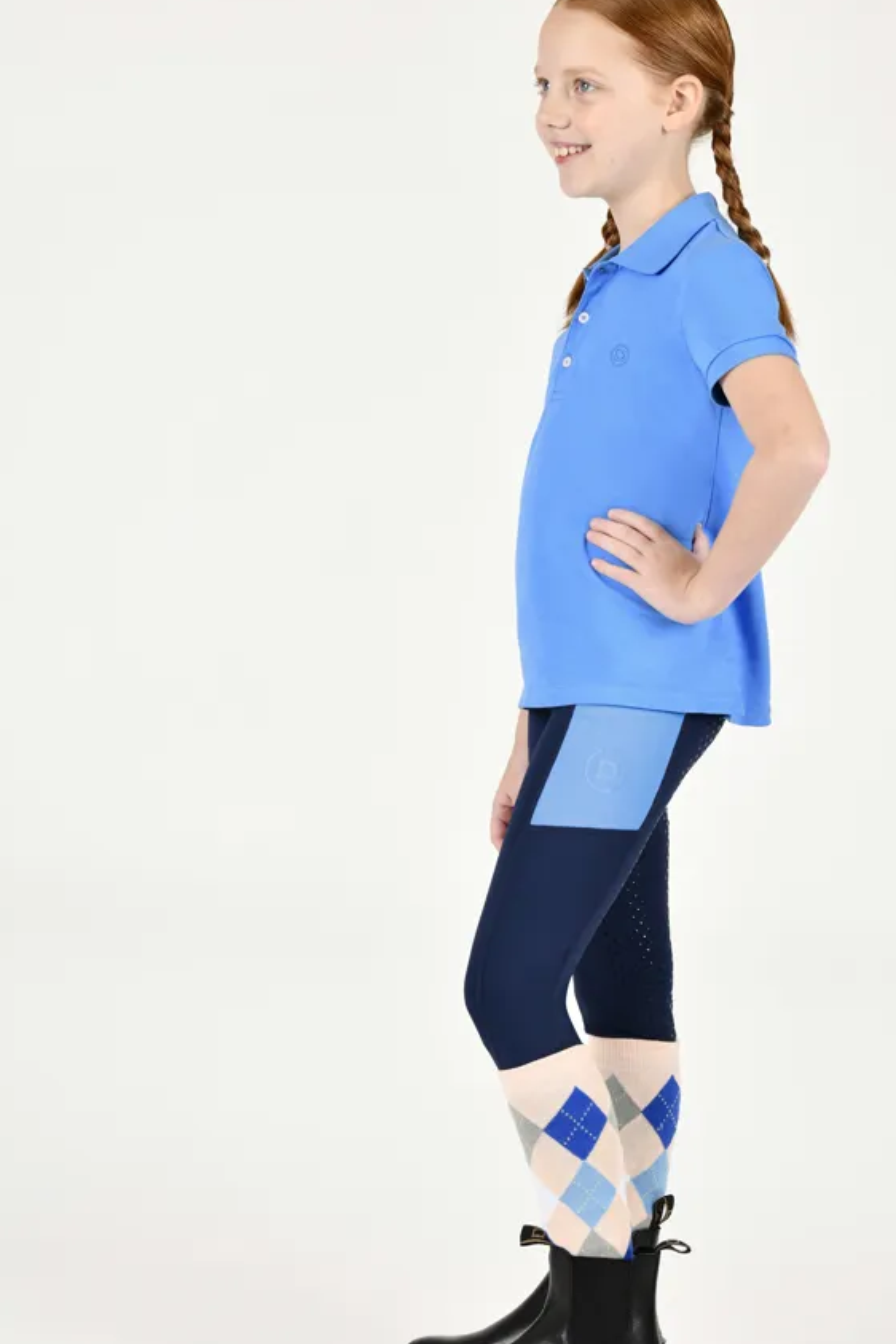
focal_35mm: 121
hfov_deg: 11.3
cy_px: 690
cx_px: 627
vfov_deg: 16.9
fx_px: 4517
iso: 125
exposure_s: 1/200
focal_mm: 85
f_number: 5
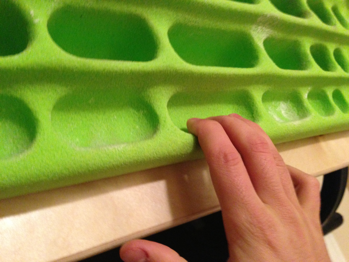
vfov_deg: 42.9
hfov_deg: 55.4
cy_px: 131
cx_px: 174
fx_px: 333
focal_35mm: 33
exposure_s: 1/15
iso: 500
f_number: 2.4
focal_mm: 4.13
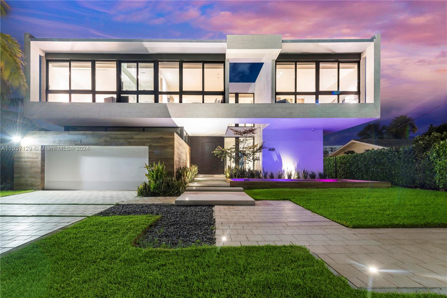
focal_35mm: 14
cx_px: 224
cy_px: 149
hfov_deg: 104.2
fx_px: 174
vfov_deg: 81.2
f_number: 7.1
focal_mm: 14
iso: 100
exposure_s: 8
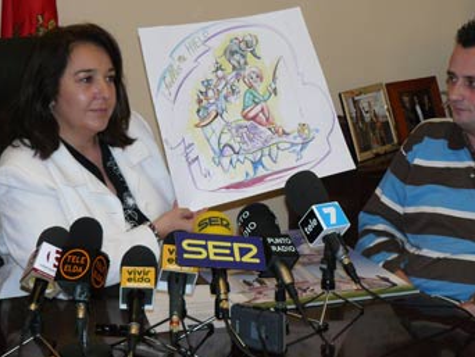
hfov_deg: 21.7
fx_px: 1236
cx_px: 264
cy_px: 153
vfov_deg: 16.4
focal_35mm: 90
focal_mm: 10.7
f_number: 3.6
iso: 200
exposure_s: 1/80
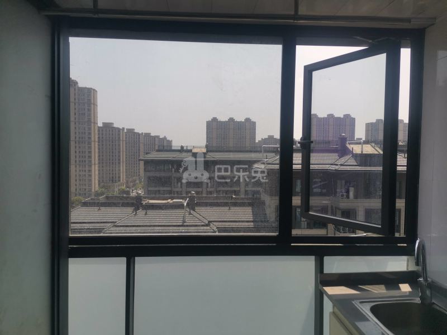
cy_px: 168
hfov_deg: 67.3
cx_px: 224
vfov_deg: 53.1
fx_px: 336
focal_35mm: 26
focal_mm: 4.75
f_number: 1.8
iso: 50
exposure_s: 1/1883
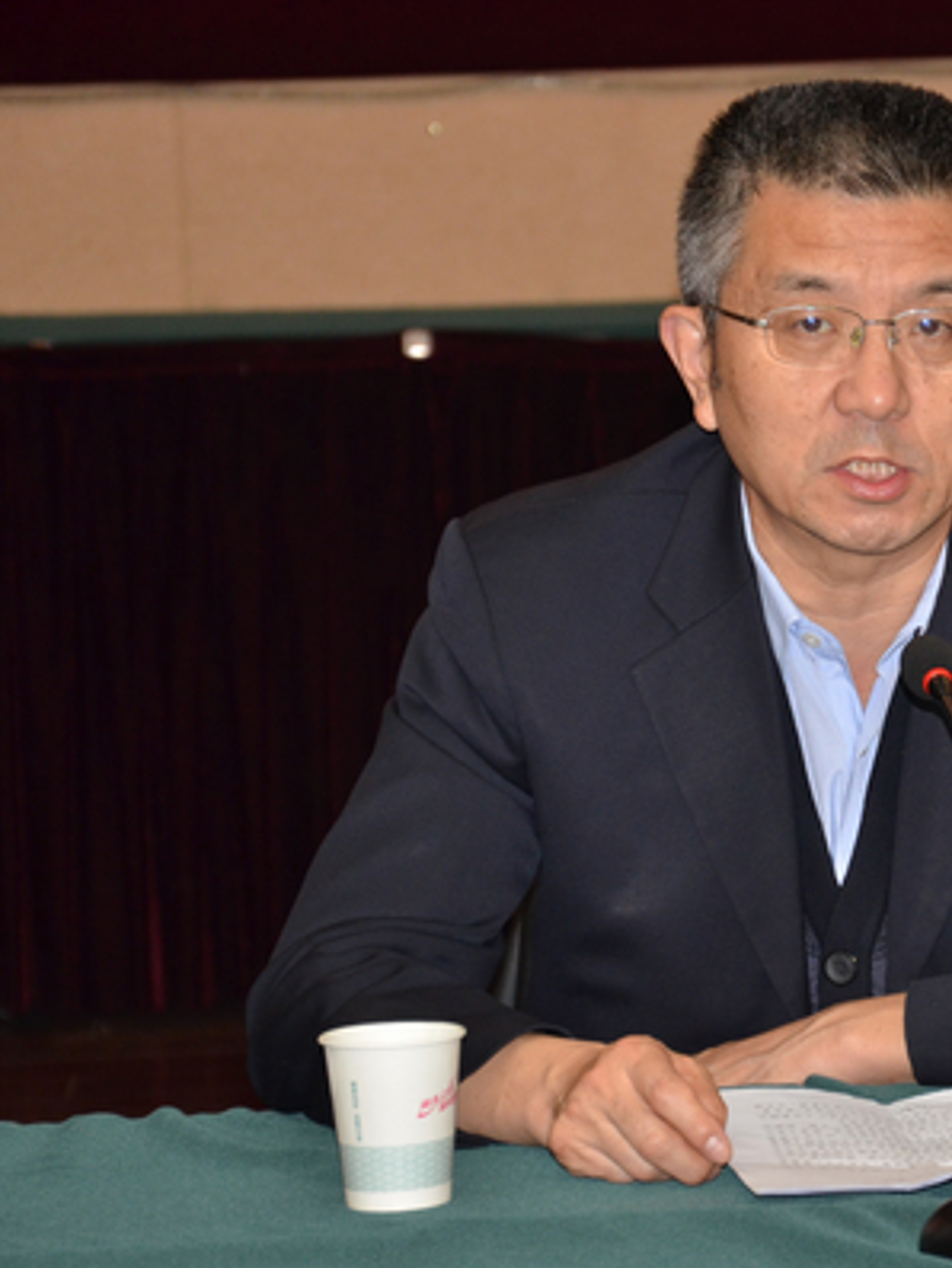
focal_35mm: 196
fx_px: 7183
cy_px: 632
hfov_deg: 7.6
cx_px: 837
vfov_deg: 10.1
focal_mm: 90
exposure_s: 1/60
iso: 800
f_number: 5.6
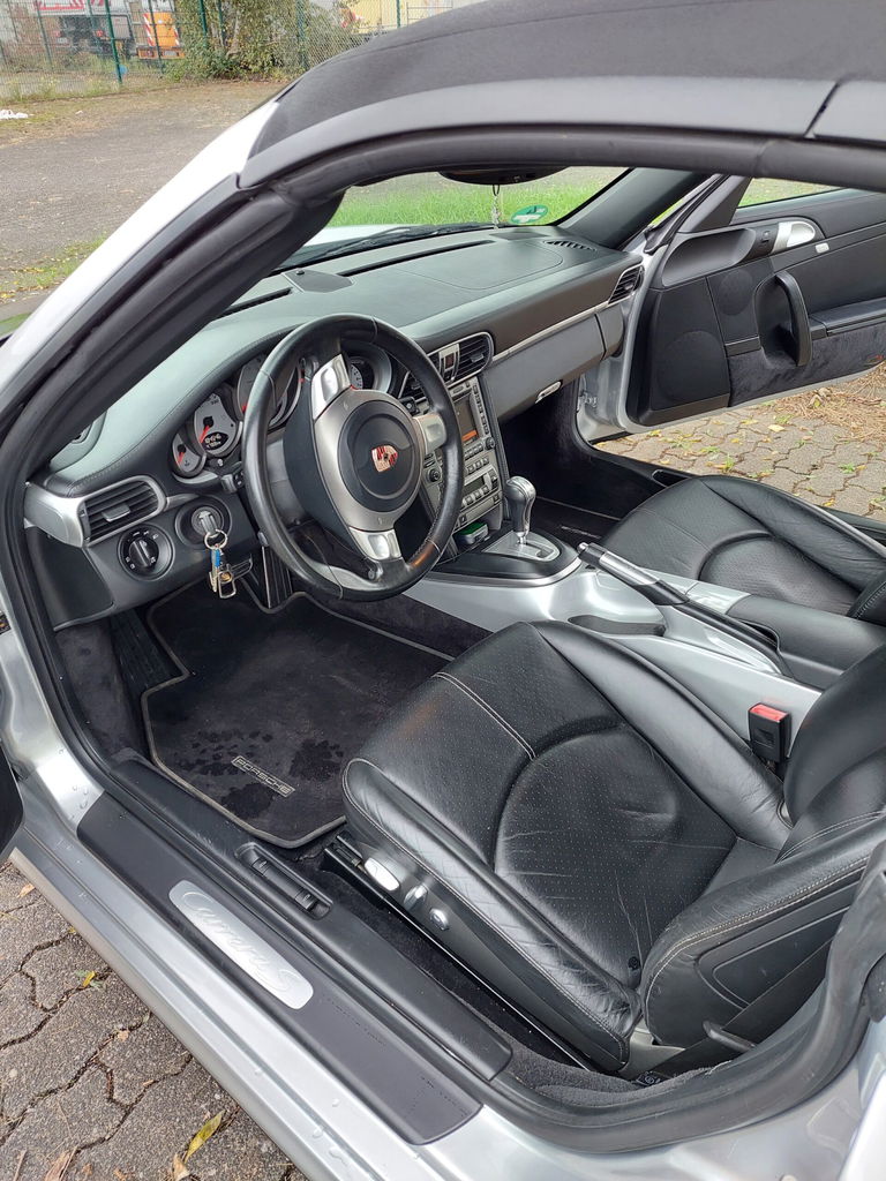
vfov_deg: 71.6
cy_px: 590
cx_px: 443
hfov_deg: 56.8
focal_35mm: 24
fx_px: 819
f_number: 1.8
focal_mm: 5.23
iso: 80
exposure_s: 1/50
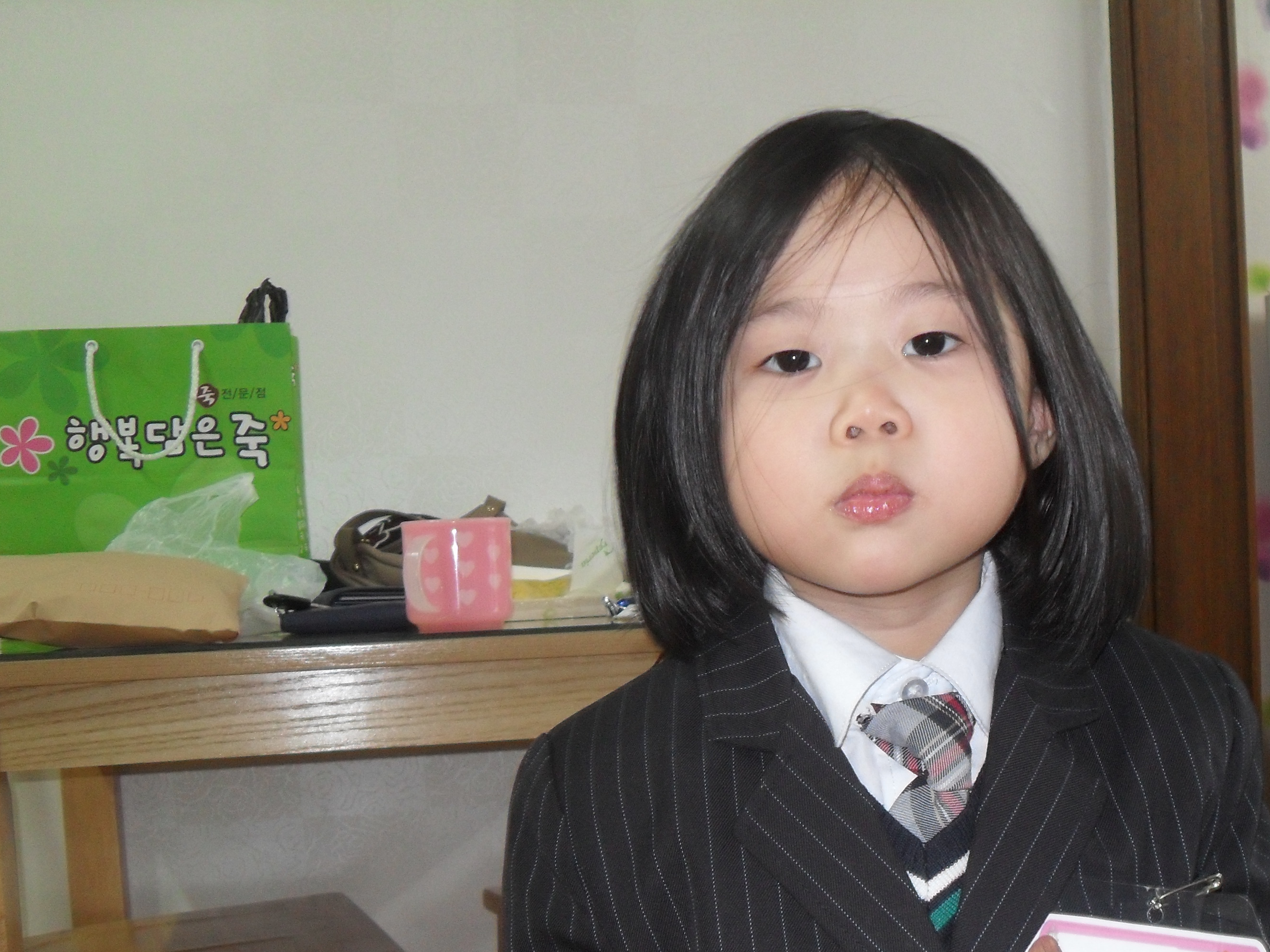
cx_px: 860
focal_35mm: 48
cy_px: 651
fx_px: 1761
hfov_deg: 39.1
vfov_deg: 30.0
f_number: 2.8
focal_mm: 6.2
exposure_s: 1/45
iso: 200
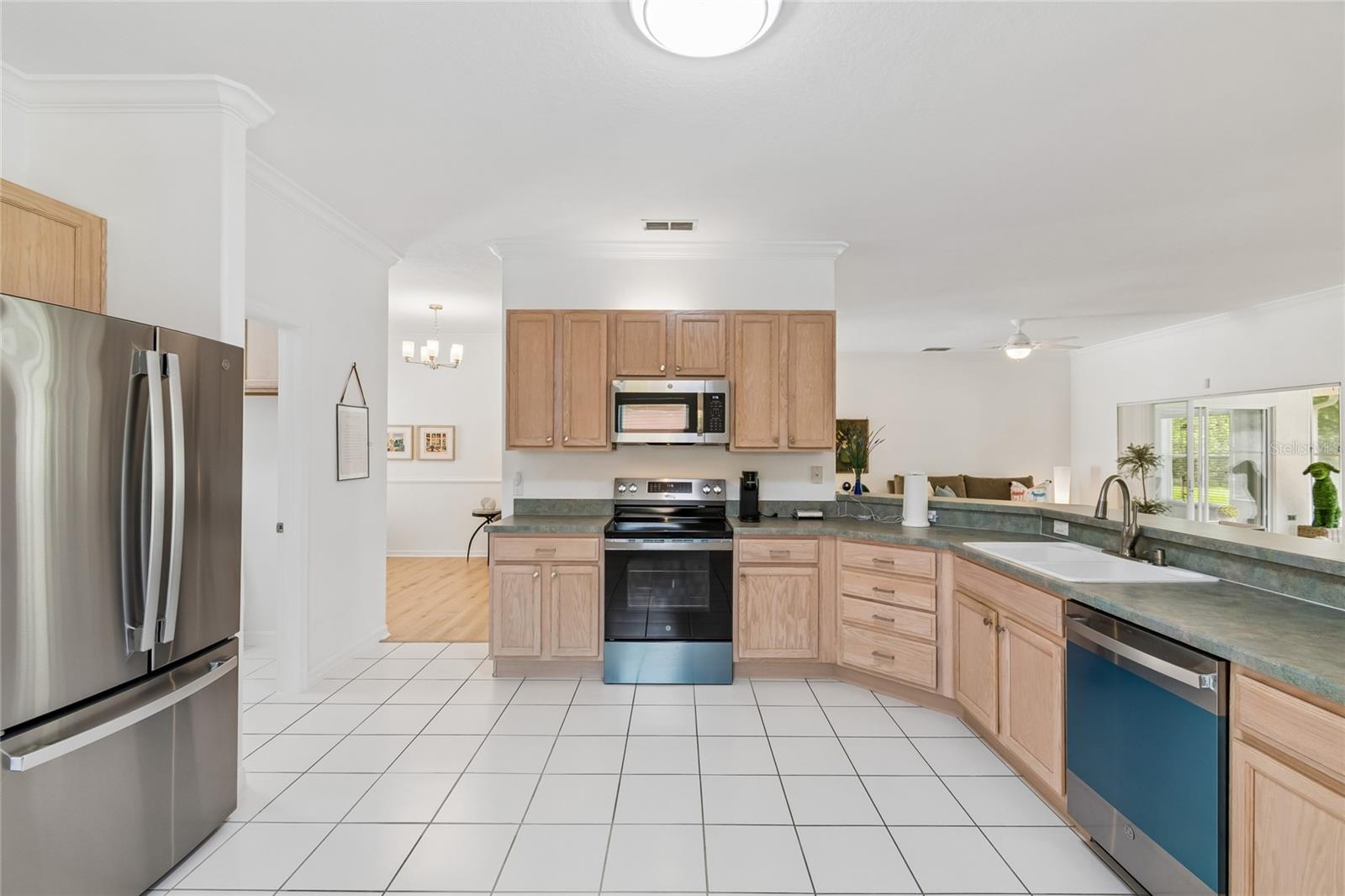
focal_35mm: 15
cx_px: 672
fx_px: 560
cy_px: 448
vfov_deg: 77.3
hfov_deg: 100.4
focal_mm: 10
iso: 100
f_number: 7.1
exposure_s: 1/15
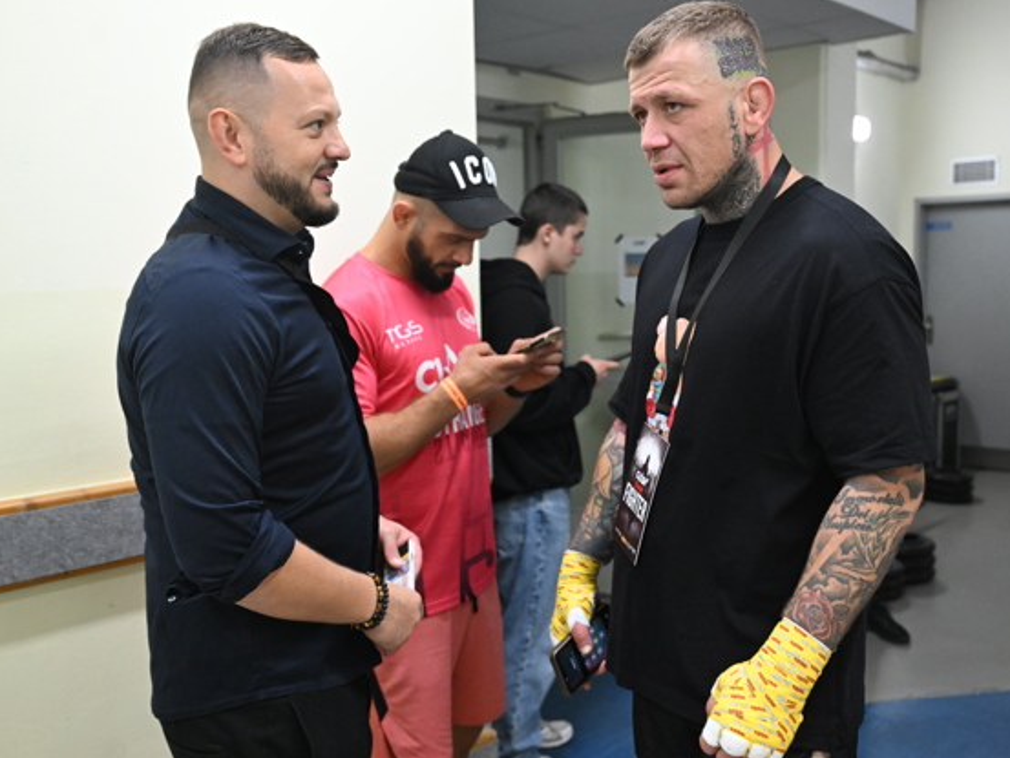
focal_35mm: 37
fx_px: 1068
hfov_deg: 50.5
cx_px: 572
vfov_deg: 39.1
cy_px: 389
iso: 5000
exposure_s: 1/500
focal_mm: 30.5
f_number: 3.5
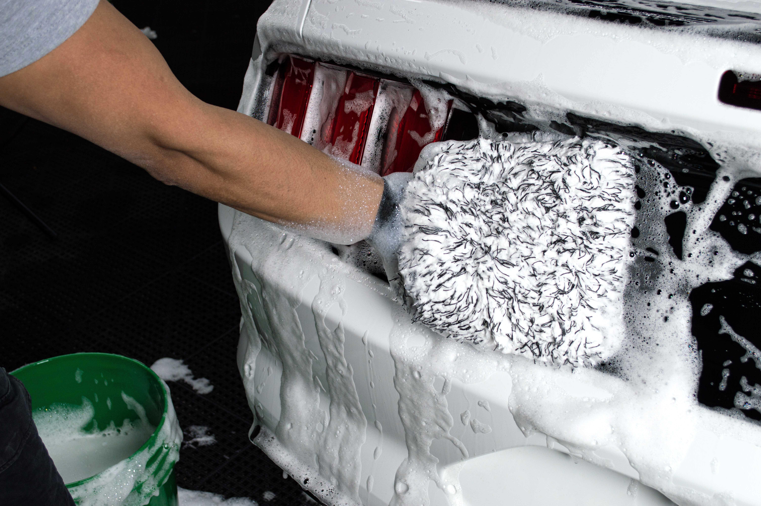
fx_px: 1014
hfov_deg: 41.1
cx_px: 380
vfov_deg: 28.0
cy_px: 253
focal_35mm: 48
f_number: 5.6
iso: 200
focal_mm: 32
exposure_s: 1/200
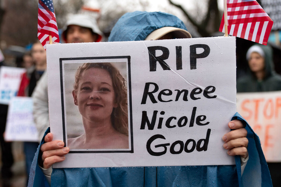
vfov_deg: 35.1
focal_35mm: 38
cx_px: 140
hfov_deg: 50.7
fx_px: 297
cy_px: 94
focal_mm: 38
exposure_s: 1/320
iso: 320
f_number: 3.2
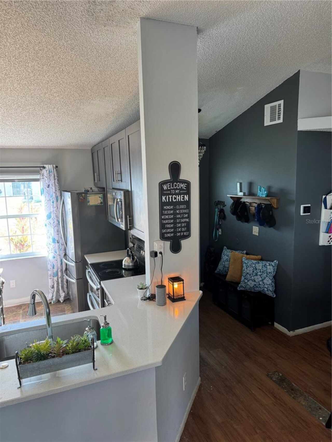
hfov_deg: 56.8
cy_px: 221
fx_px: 307
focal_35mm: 24
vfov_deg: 71.6
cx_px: 166
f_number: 1.78
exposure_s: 1/118
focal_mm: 6.76
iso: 160
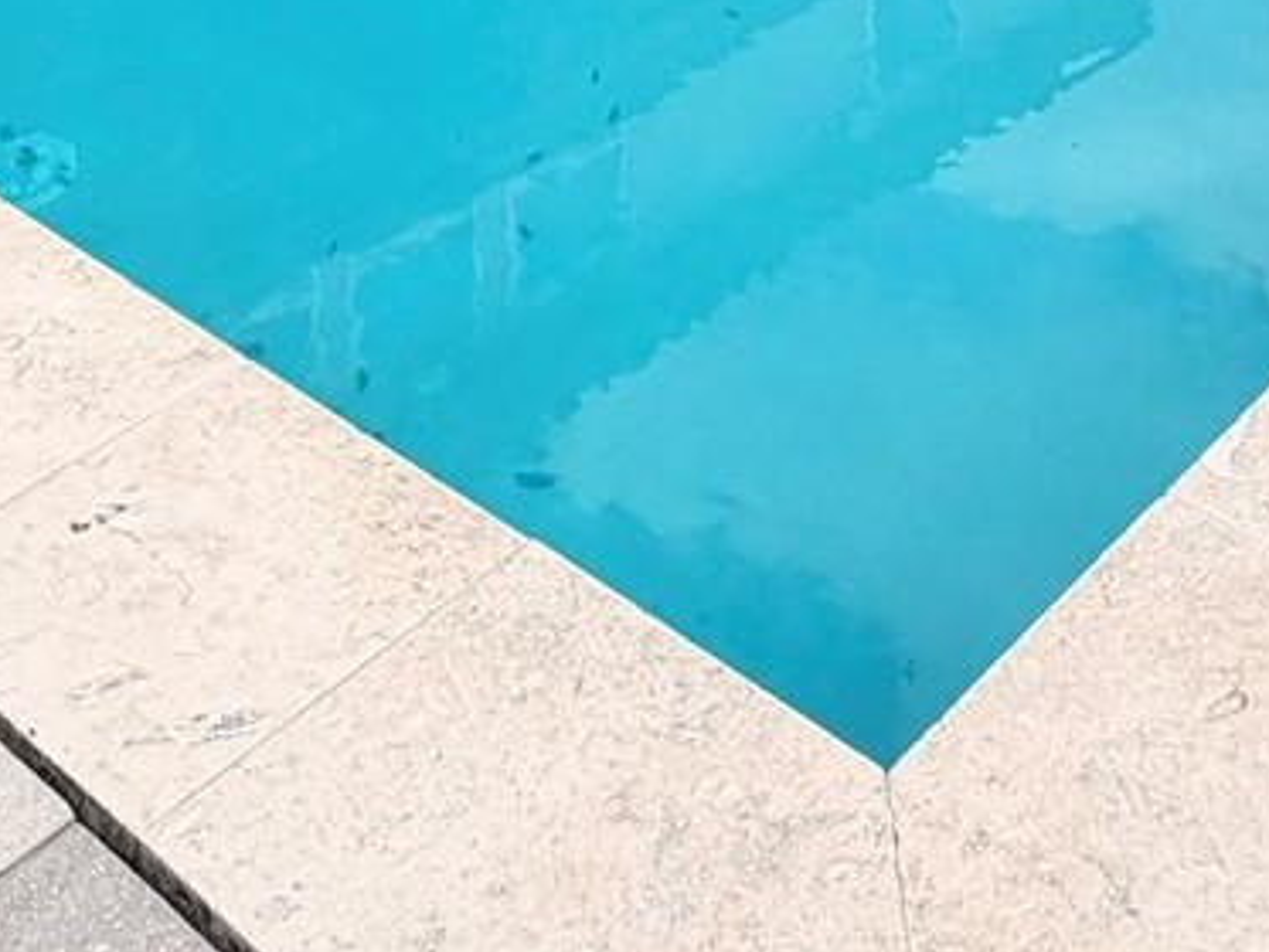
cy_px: -864
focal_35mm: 60
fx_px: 2200
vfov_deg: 18.1
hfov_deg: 31.9
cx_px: 854
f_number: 2.2
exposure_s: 1/770
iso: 20
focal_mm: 2.22
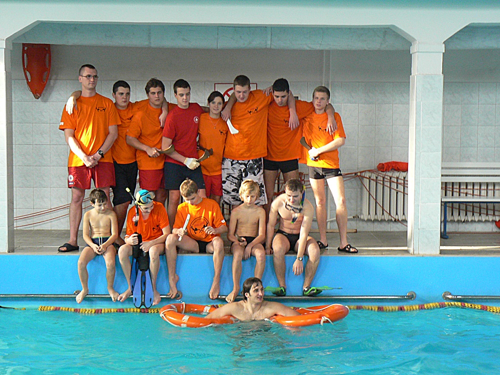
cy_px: 188
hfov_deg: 27.4
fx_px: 1026
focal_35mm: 71
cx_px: 250
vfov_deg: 20.7
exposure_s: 1/20
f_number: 3.2
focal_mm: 11.8
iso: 200
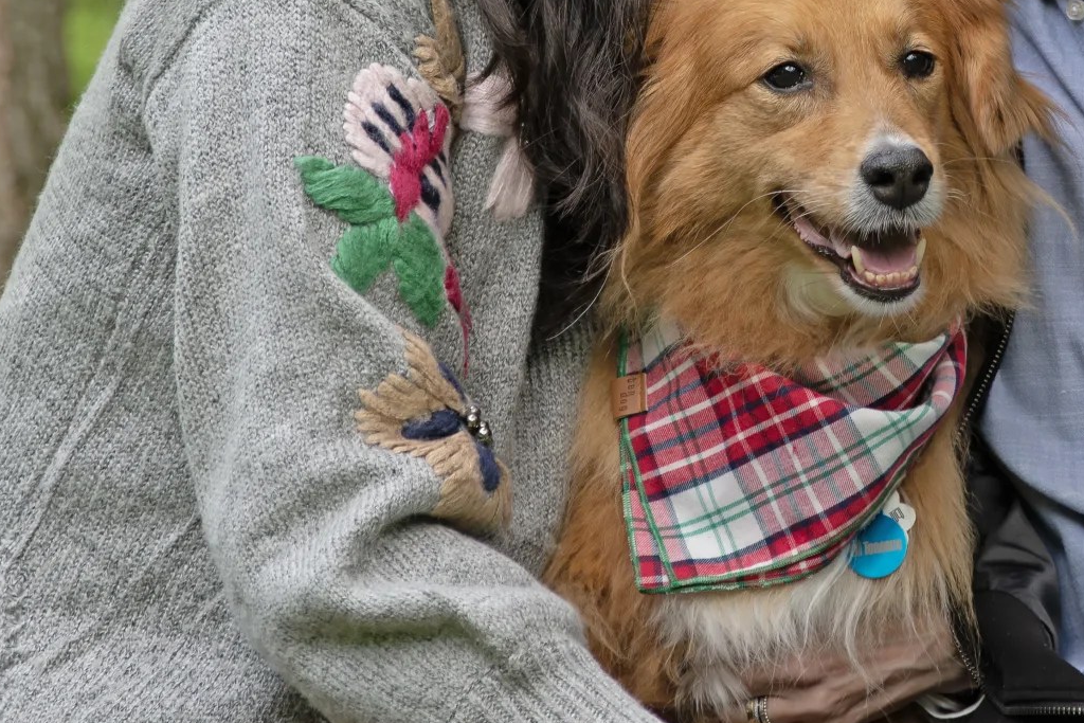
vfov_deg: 3.1
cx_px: 903
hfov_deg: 4.6
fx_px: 13551
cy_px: 12
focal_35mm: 450
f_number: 4.8
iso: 320
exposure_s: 1/500
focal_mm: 120
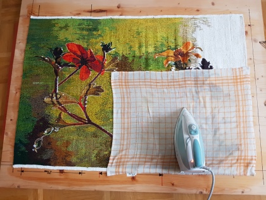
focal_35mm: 26
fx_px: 200
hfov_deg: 67.2
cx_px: 133
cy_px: 100
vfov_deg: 53.2
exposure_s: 1/33
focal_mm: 4.2
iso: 160
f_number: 1.7
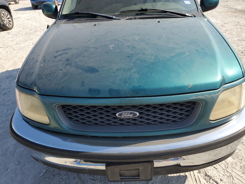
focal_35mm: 26
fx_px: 184
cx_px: 122
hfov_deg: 67.3
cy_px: 92
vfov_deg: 53.1
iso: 50
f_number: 1.5
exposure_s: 1/2000
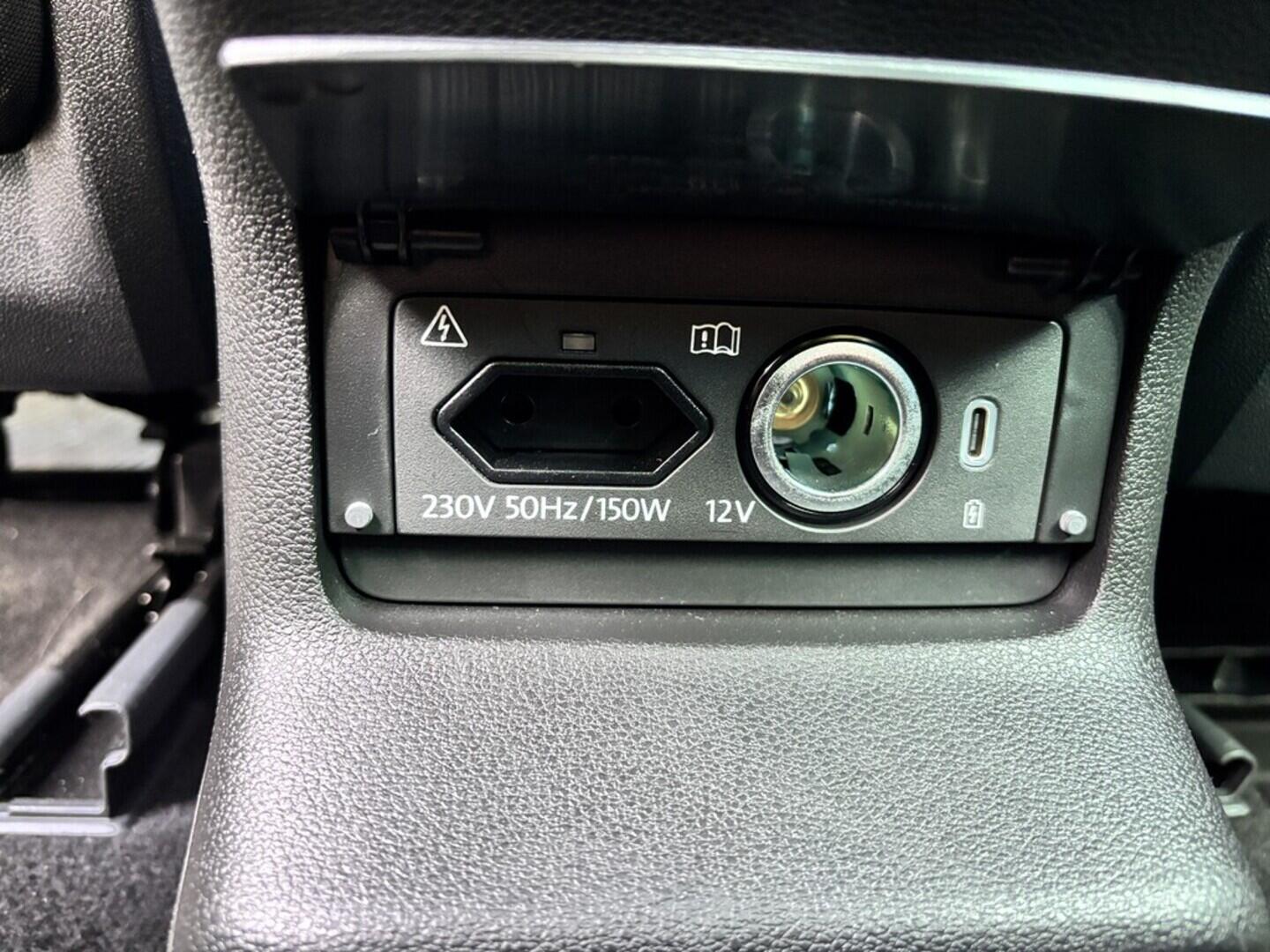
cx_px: 635
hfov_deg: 67.3
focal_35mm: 26
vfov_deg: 53.1
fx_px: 954
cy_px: 476
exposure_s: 1/36
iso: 640
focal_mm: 5.96
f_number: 1.6
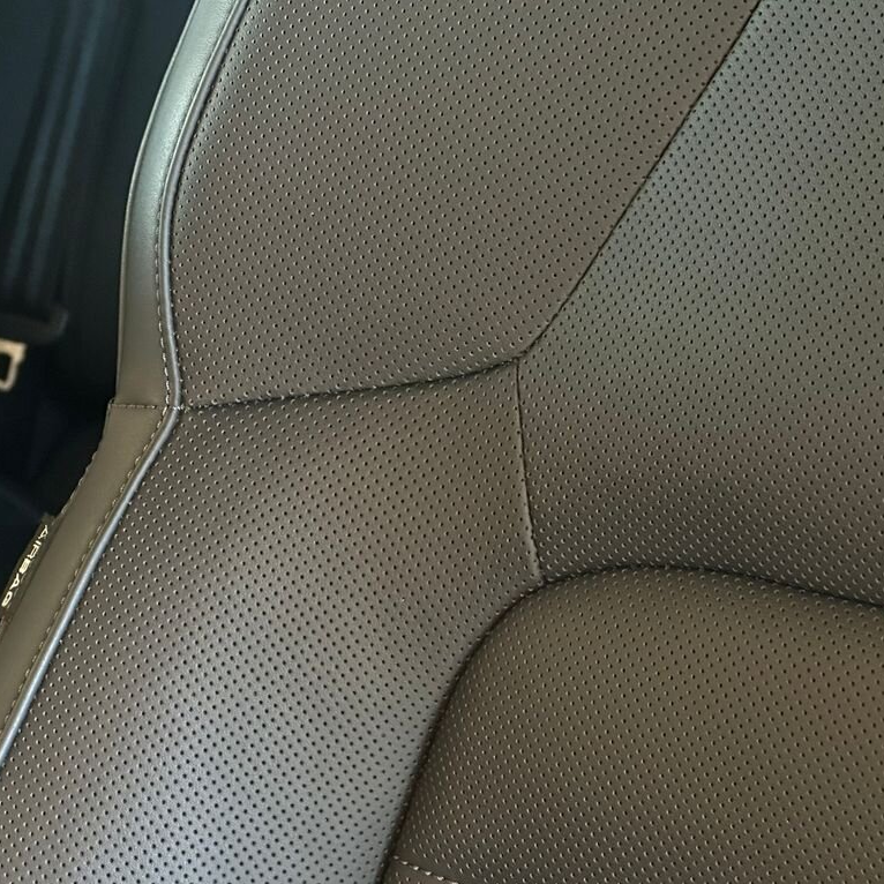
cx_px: 345
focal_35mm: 91
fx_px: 2629
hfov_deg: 19.1
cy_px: 442
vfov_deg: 19.1
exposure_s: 1/34
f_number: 2.8
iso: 1000
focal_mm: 9
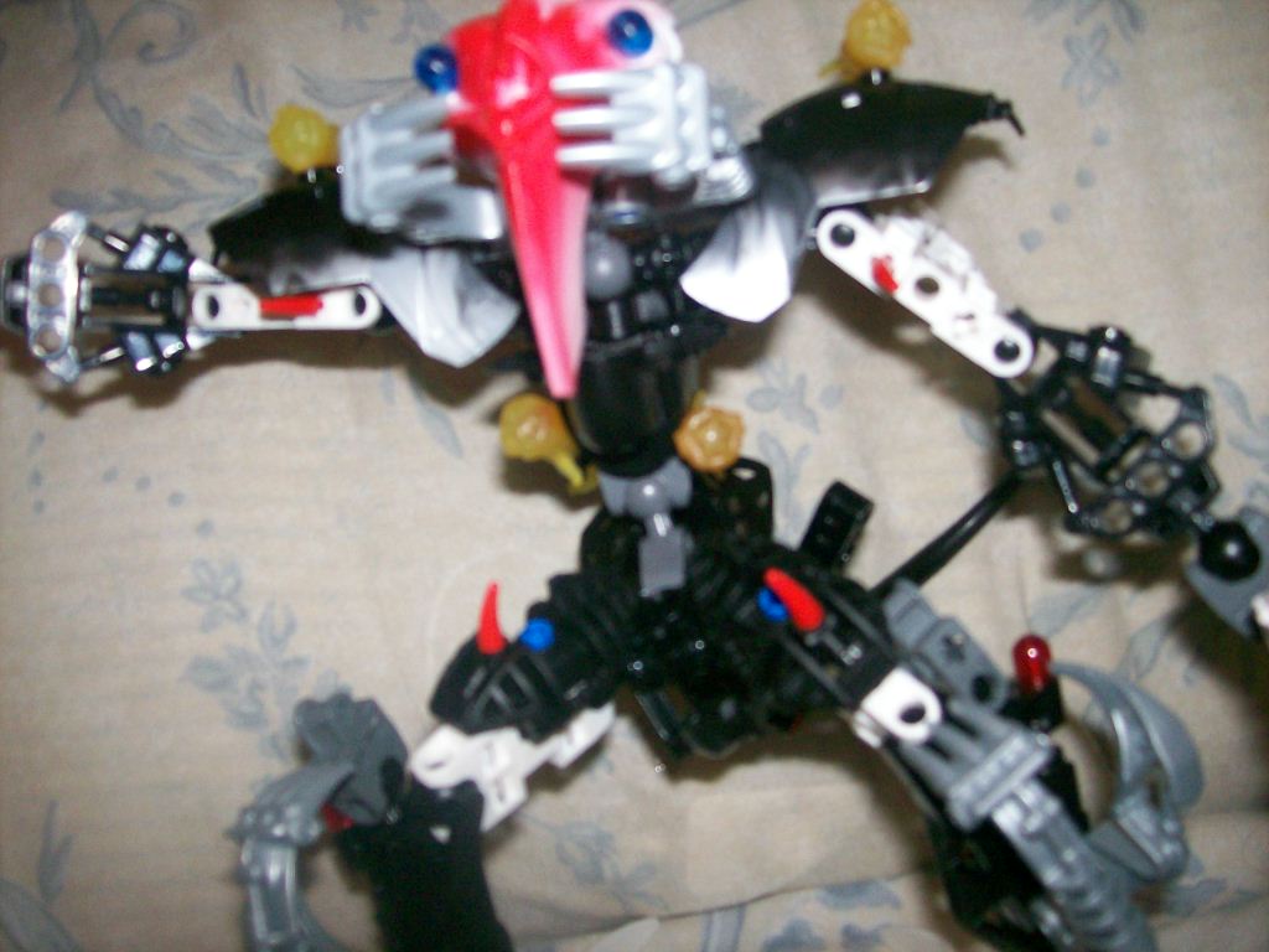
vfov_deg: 39.7
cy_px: 476
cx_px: 634
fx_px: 1320
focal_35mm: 36
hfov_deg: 51.4
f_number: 2.7
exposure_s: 1/64
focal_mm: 6
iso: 140
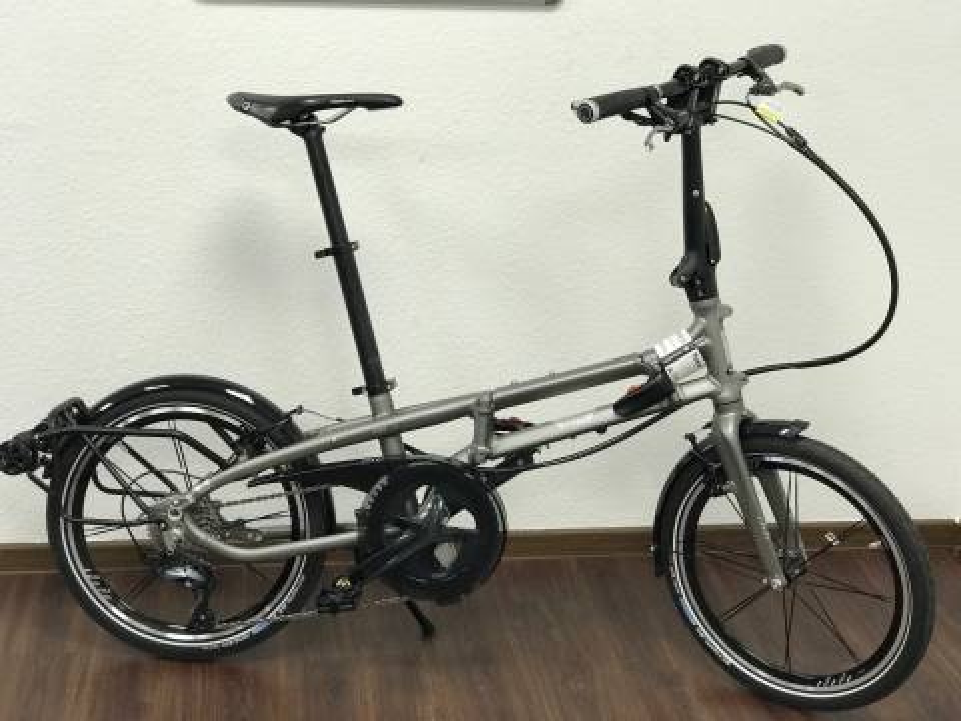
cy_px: 360
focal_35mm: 57
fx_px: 1582
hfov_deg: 33.8
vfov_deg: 25.7
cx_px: 480
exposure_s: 1/50
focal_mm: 6.6
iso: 80
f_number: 2.8
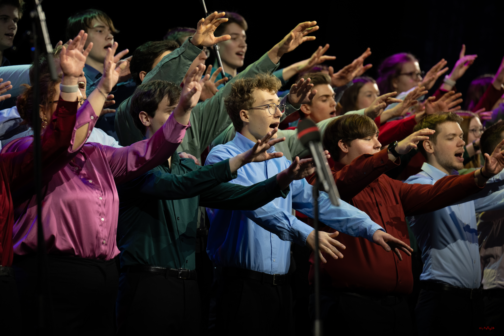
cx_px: 252
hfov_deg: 10.3
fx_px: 2800
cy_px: 168
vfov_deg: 6.9
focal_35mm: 200
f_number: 5
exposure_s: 1/250
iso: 1000
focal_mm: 200
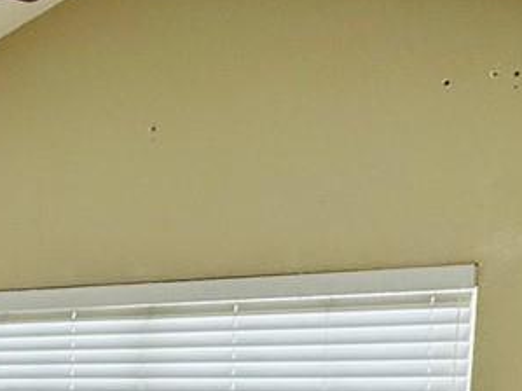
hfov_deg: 23.7
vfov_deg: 18.1
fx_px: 1131
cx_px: -103
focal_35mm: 75
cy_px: 525
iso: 64
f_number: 2.2
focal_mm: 2.22
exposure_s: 1/120
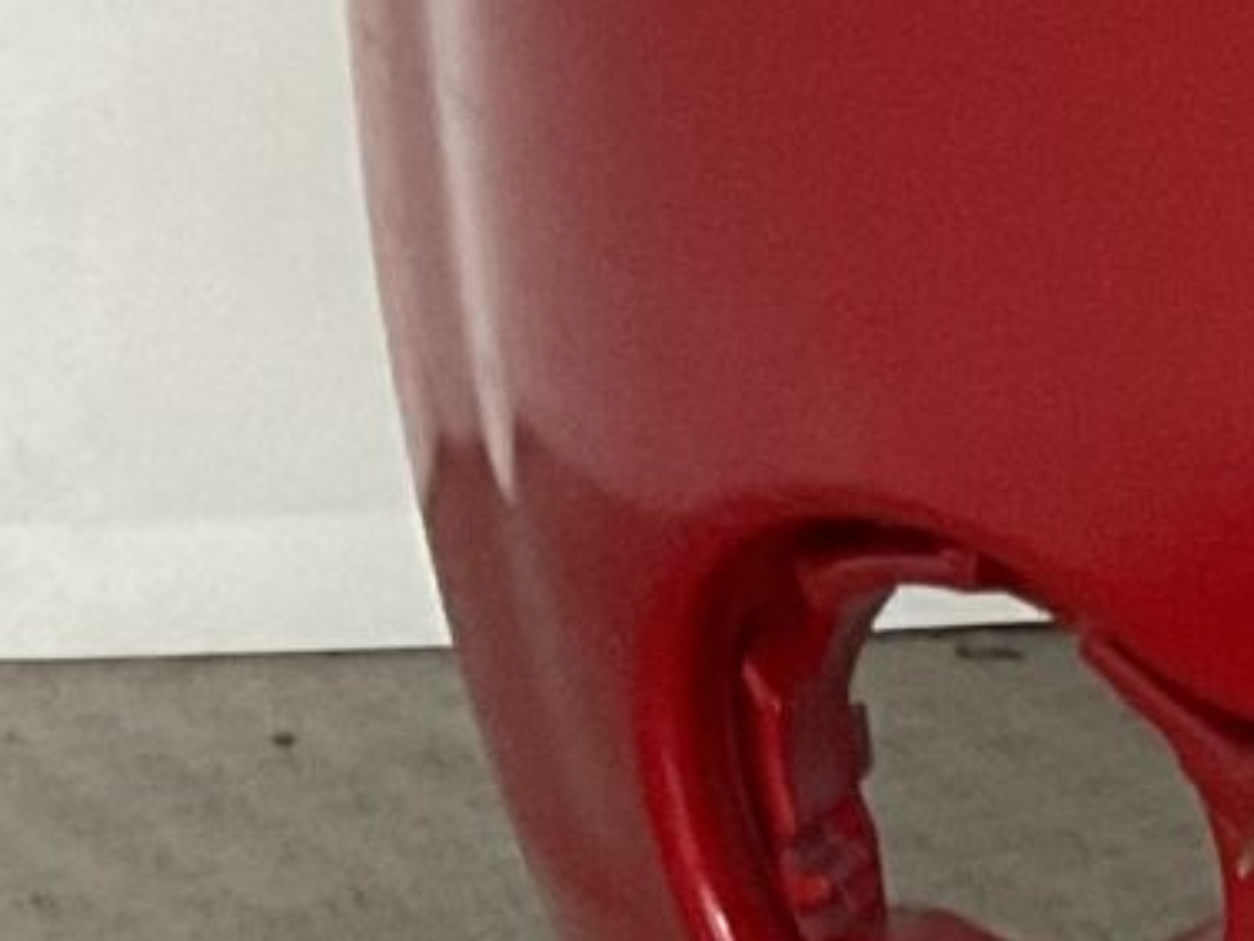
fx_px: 7139
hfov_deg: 8.2
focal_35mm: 197
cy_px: -386
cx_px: 4041
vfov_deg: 7.4
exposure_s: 1/50
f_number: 1.8
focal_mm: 3
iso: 100
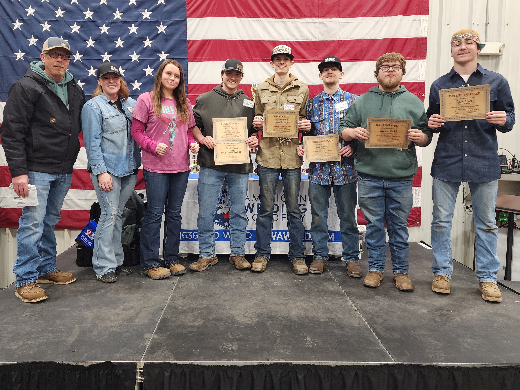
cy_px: 166
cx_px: 241
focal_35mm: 27
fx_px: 406
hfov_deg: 65.2
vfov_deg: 51.2
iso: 400
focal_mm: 6.4
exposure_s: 1/120
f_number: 1.8
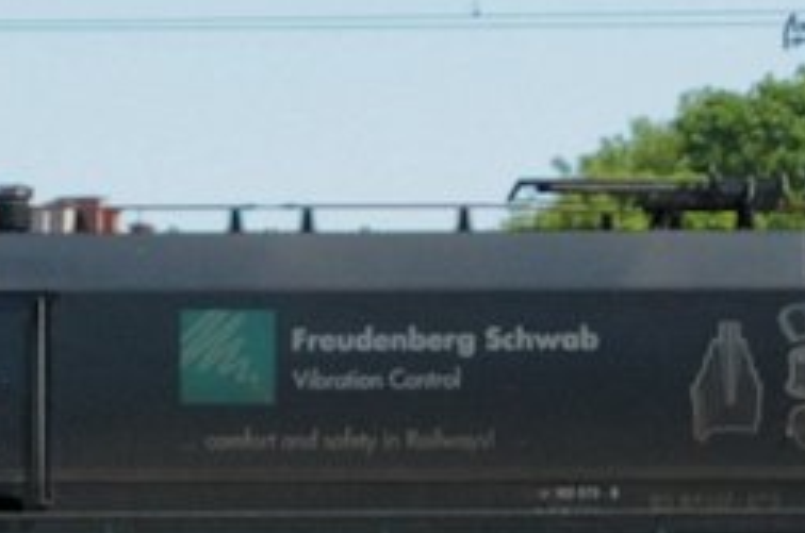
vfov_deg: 7.5
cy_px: 428
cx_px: 367
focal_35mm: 183
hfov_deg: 11.3
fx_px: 4084
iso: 320
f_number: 6.3
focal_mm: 30
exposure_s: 1/800
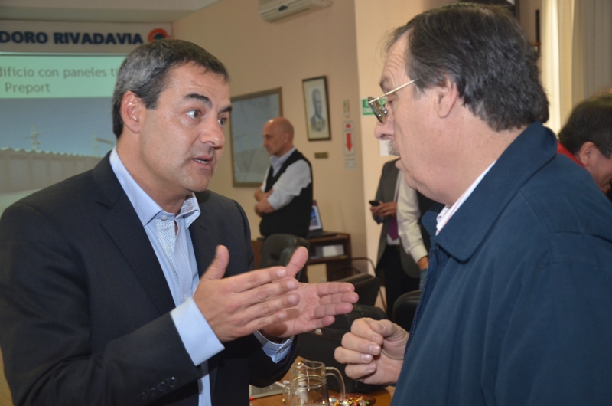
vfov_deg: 22.5
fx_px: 1018
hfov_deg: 33.5
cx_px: 306
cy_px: 203
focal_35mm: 60
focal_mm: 40
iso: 800
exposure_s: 1/60
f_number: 4.5
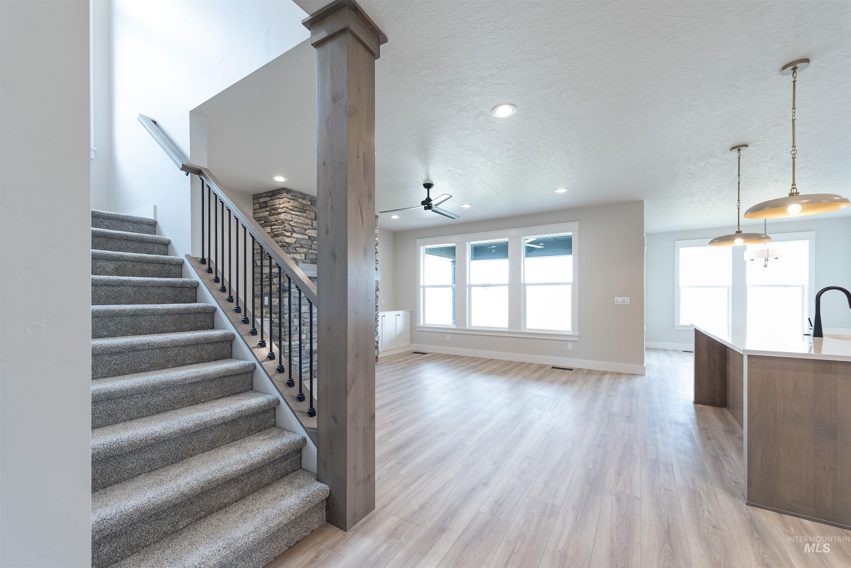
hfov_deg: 104.2
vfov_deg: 81.2
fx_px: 331
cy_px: 284
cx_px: 426
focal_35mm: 14
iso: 800
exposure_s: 1/50
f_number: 4.5
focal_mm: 14
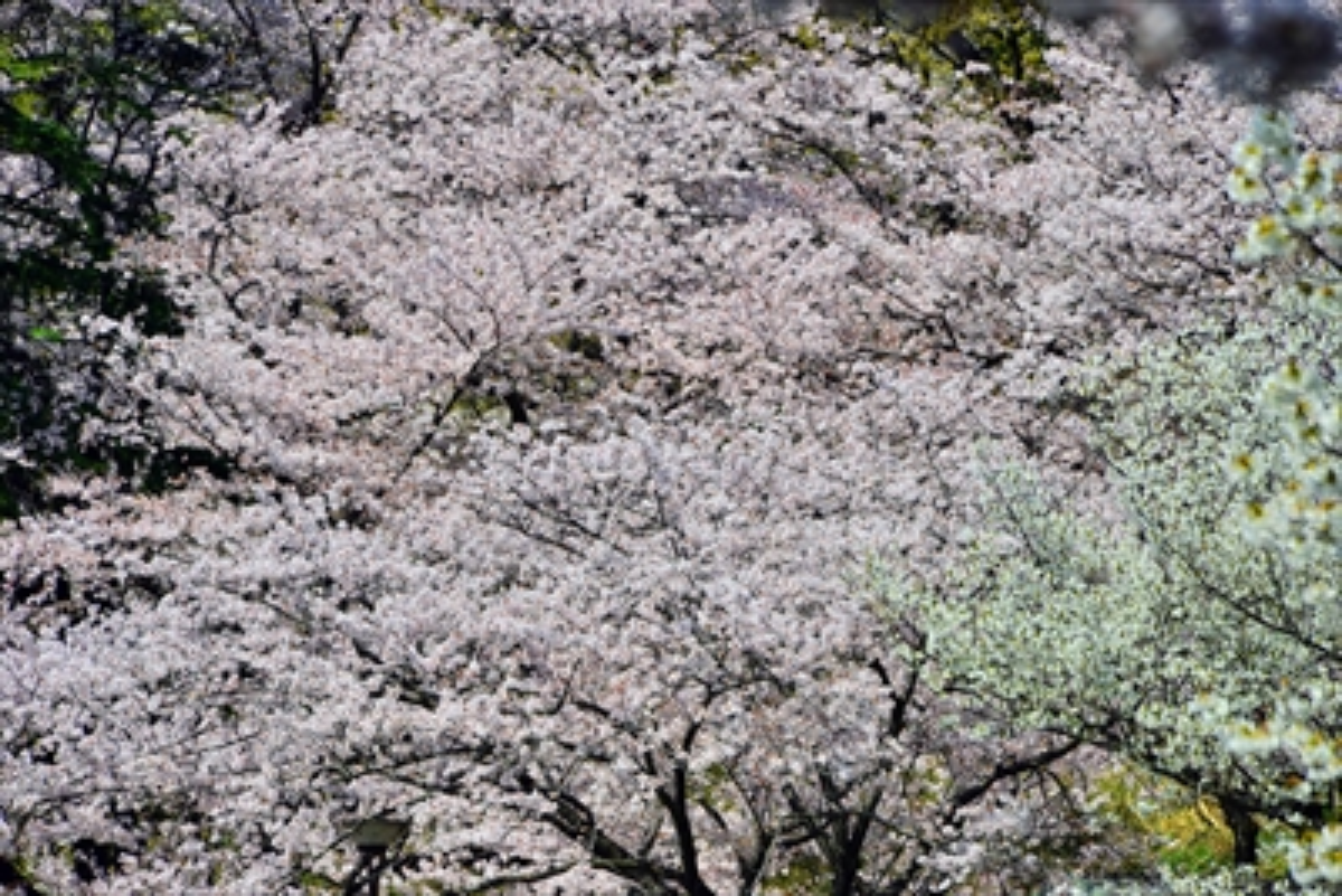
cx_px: 671
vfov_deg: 4.6
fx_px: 11187
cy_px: 448
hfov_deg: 6.9
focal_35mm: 300
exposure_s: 1/640
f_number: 13
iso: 400
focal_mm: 300
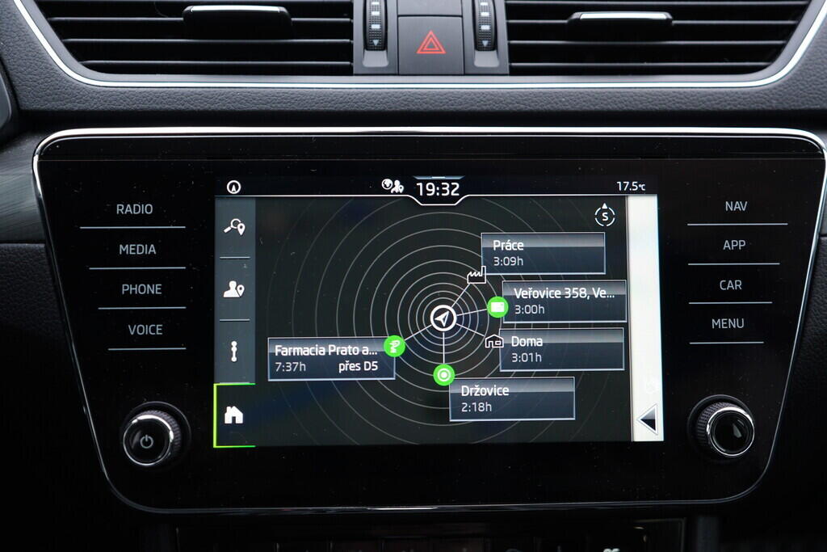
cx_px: 414
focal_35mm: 36
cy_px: 276
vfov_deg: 36.9
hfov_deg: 53.1
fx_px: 827
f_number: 2.8
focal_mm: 24
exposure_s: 1/40
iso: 200
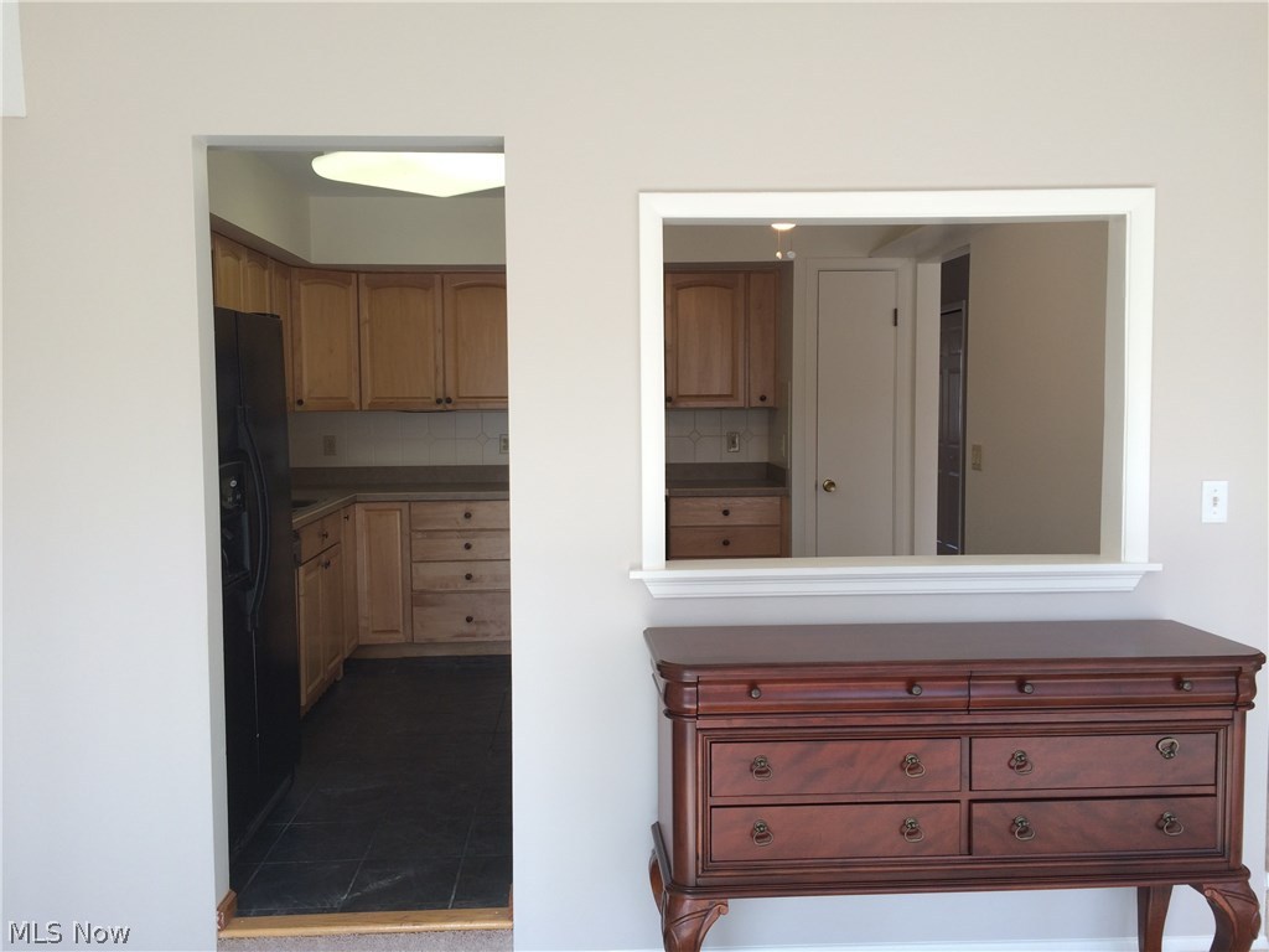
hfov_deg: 61.7
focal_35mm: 29
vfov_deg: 48.2
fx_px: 1063
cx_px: 634
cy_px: 476
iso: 32
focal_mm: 4.15
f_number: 2.2
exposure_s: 1/60
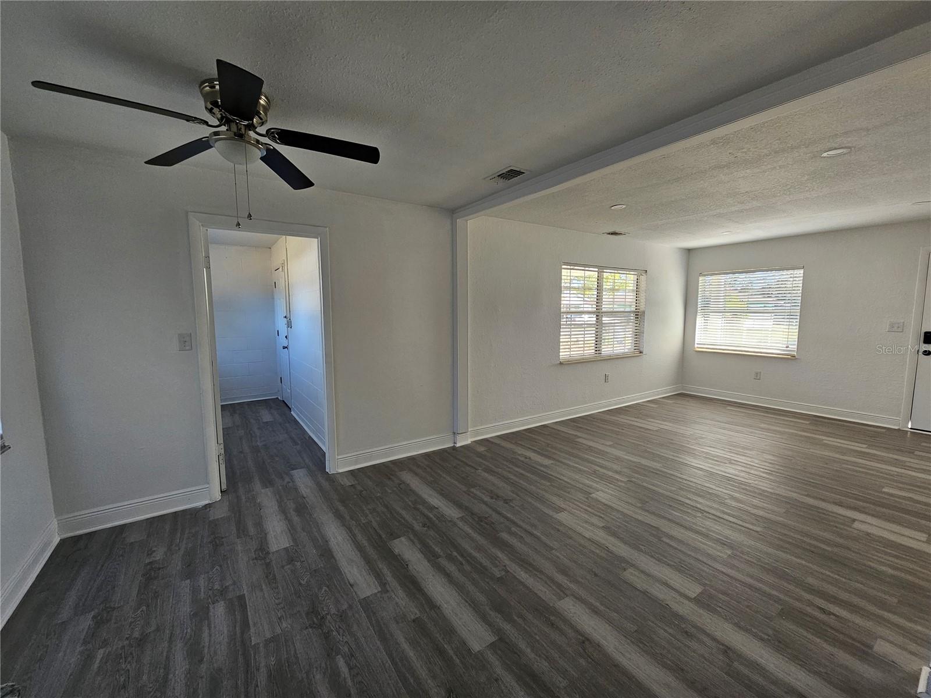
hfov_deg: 106.2
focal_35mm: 13
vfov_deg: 89.9
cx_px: 466
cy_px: 349
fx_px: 350
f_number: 2.2
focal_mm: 2.2
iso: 80
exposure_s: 1/60
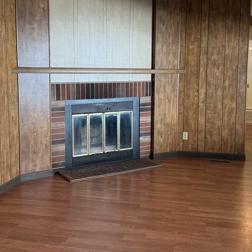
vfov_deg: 38.2
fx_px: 362
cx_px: 120
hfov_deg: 38.3
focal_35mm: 44
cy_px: 105
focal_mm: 6.76
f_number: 1.78
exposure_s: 1/120
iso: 250
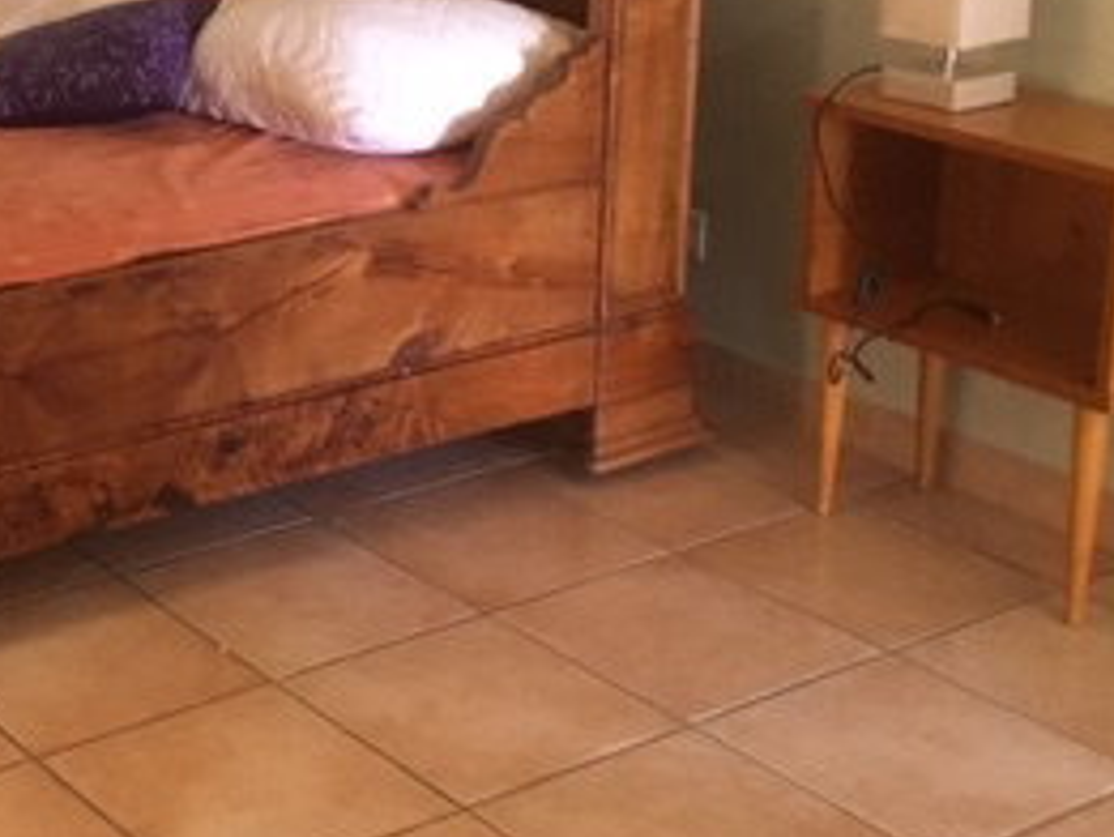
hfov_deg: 25.8
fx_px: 2286
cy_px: 107
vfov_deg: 20.4
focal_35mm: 71
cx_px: -30
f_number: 2.2
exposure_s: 1/25
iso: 200
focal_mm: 4.15
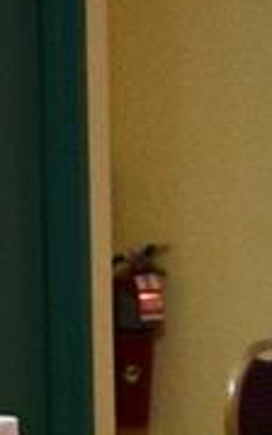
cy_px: 577
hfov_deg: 4.2
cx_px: 359
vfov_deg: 6.6
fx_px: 3721
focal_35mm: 314
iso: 1100
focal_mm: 18
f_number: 3.5
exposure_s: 1/125
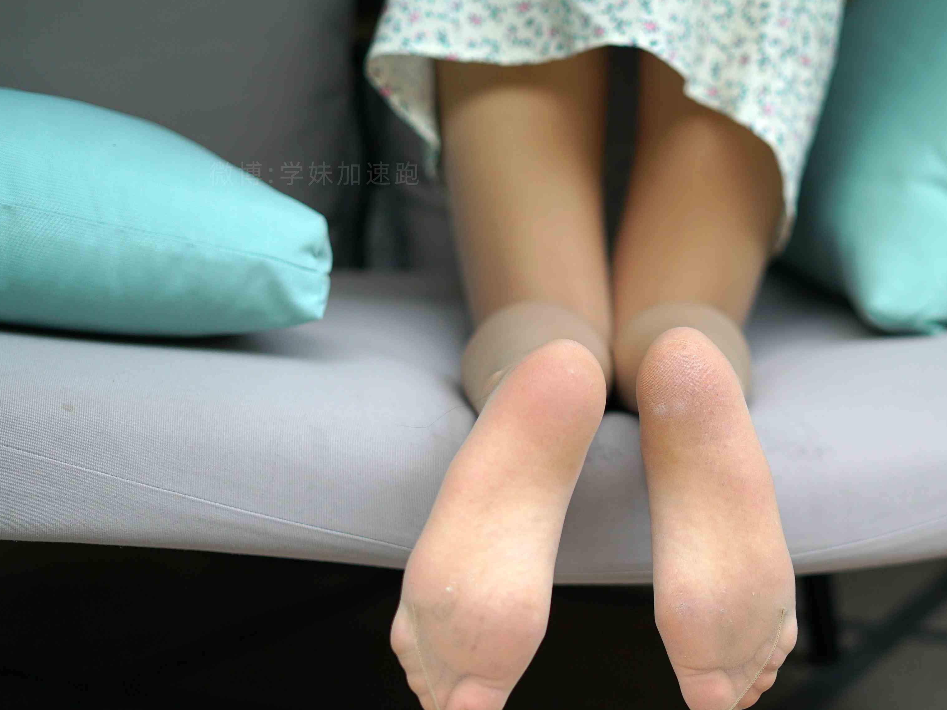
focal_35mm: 67
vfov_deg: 21.9
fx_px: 1833
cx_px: 640
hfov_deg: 28.8
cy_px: 407
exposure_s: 1/1250
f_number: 2
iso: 200
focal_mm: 50
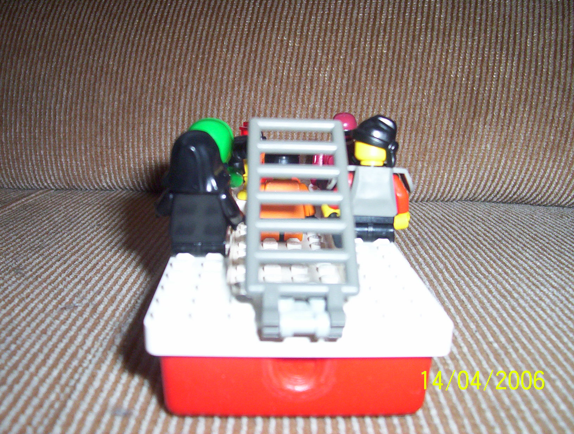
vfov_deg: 33.7
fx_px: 715
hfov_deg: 43.8
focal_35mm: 43
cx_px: 287
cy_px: 217
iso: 140
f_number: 2.73
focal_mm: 5.77
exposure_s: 1/60
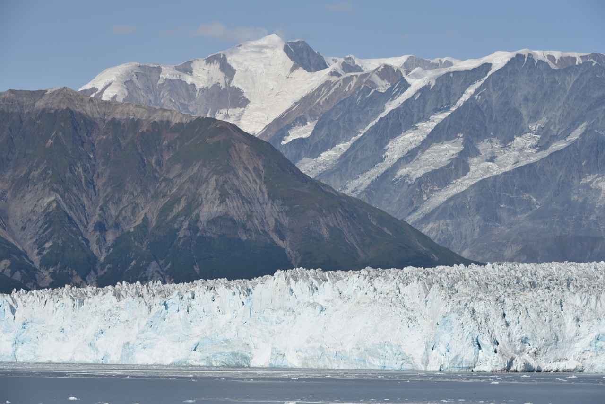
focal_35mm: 125
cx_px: 302
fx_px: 2101
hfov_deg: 16.4
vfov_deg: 11.0
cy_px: 202
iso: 100
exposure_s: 1/400
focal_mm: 125
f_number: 10
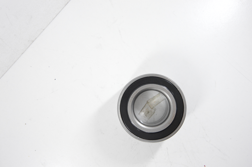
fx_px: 336
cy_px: 84
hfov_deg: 41.1
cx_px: 126
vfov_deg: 28.0
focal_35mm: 48
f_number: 7.1
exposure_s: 1/100
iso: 3200
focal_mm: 32
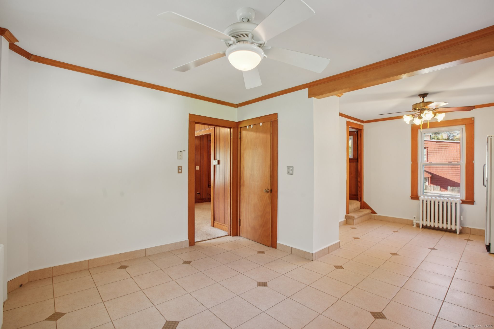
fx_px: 220
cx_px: 247
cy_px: 164
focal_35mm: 16
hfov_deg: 96.7
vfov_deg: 73.8
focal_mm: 16
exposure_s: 1/2.5
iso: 100
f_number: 9
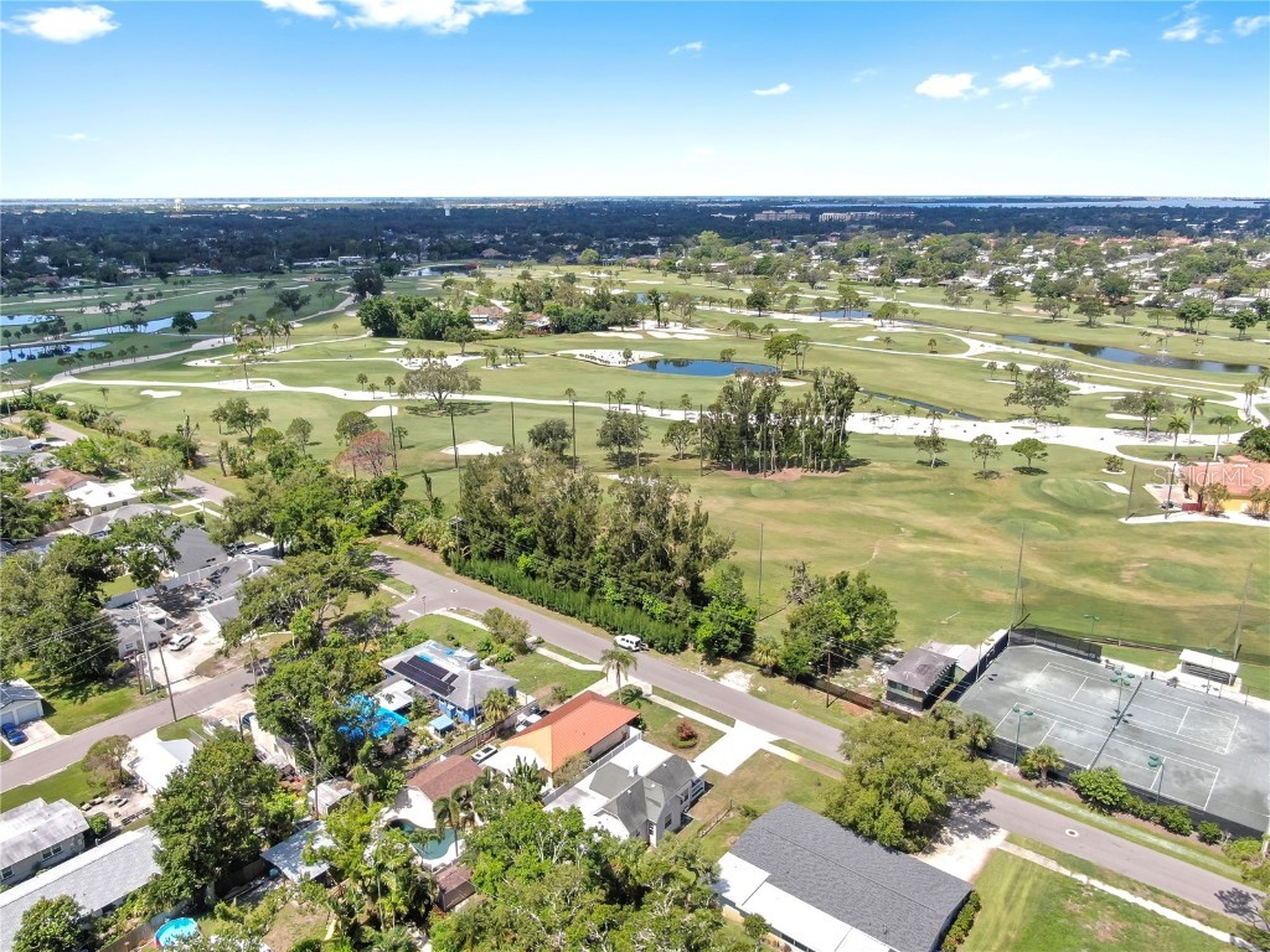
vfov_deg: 56.8
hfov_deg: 71.6
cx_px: 635
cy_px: 476
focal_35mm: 24
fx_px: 881
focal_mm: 4.39
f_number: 2.8
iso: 100
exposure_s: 1/1000
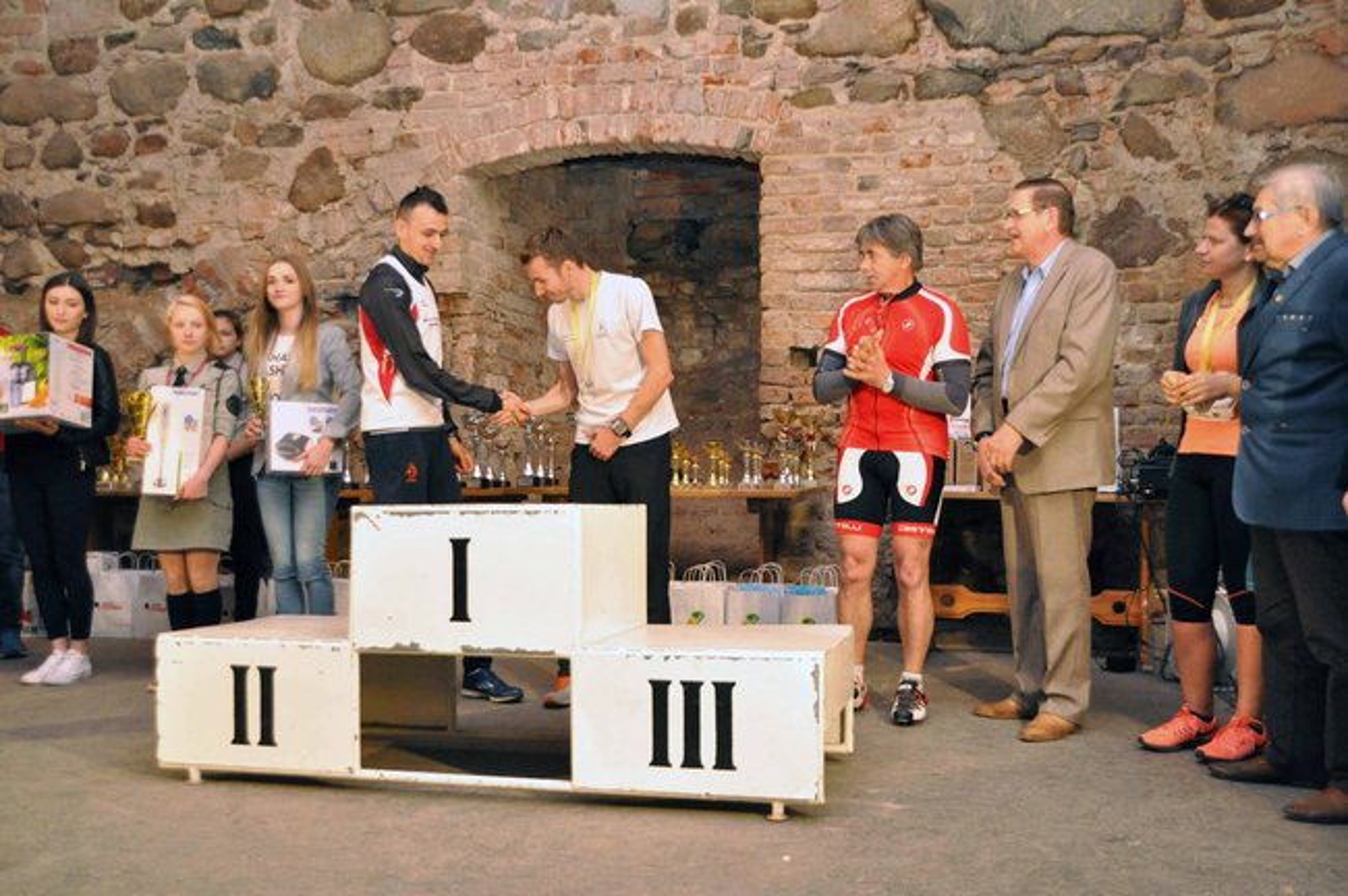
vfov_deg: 39.9
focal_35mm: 33
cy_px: 448
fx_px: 1234
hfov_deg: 57.3
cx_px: 674
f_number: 3.8
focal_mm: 22
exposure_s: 1/125
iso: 2500
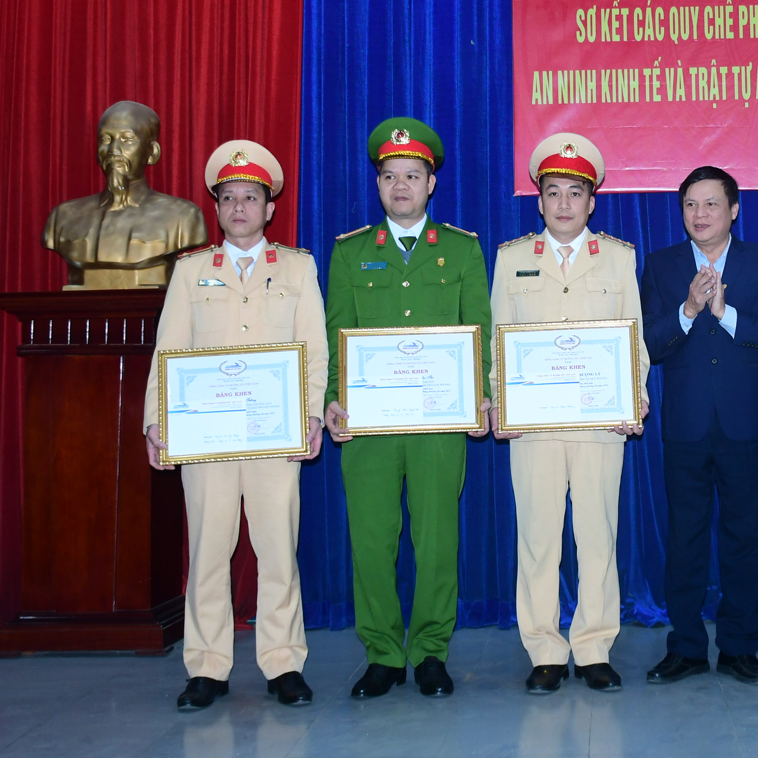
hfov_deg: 27.4
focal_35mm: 61
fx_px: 1511
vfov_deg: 28.0
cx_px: 639
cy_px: 266
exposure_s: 1/200
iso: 1000
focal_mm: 22
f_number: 3.5
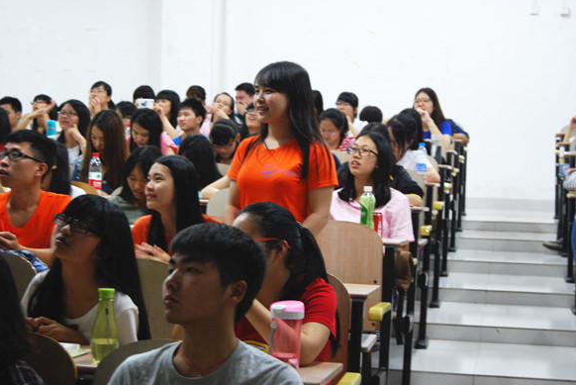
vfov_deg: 21.0
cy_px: 189
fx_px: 1041
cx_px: 284
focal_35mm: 65
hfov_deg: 30.9
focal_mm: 42
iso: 800
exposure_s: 1/20
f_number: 5.3
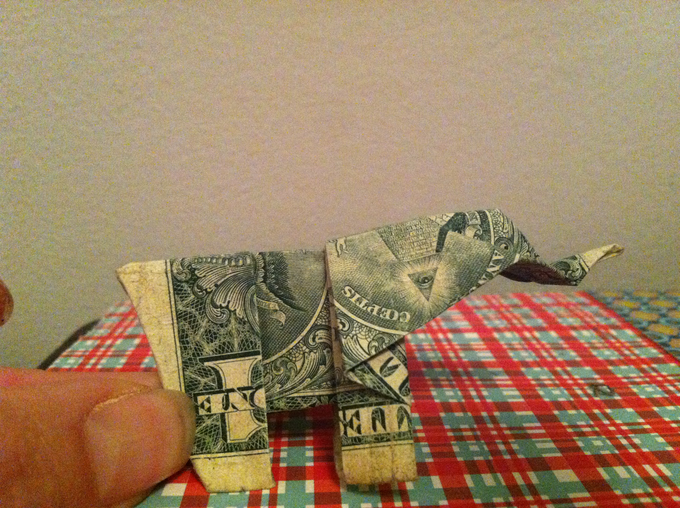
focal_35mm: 35
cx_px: 340
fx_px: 687
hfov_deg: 52.7
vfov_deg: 40.6
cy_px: 254
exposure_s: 1/15
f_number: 2.8
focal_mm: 3.85
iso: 1000
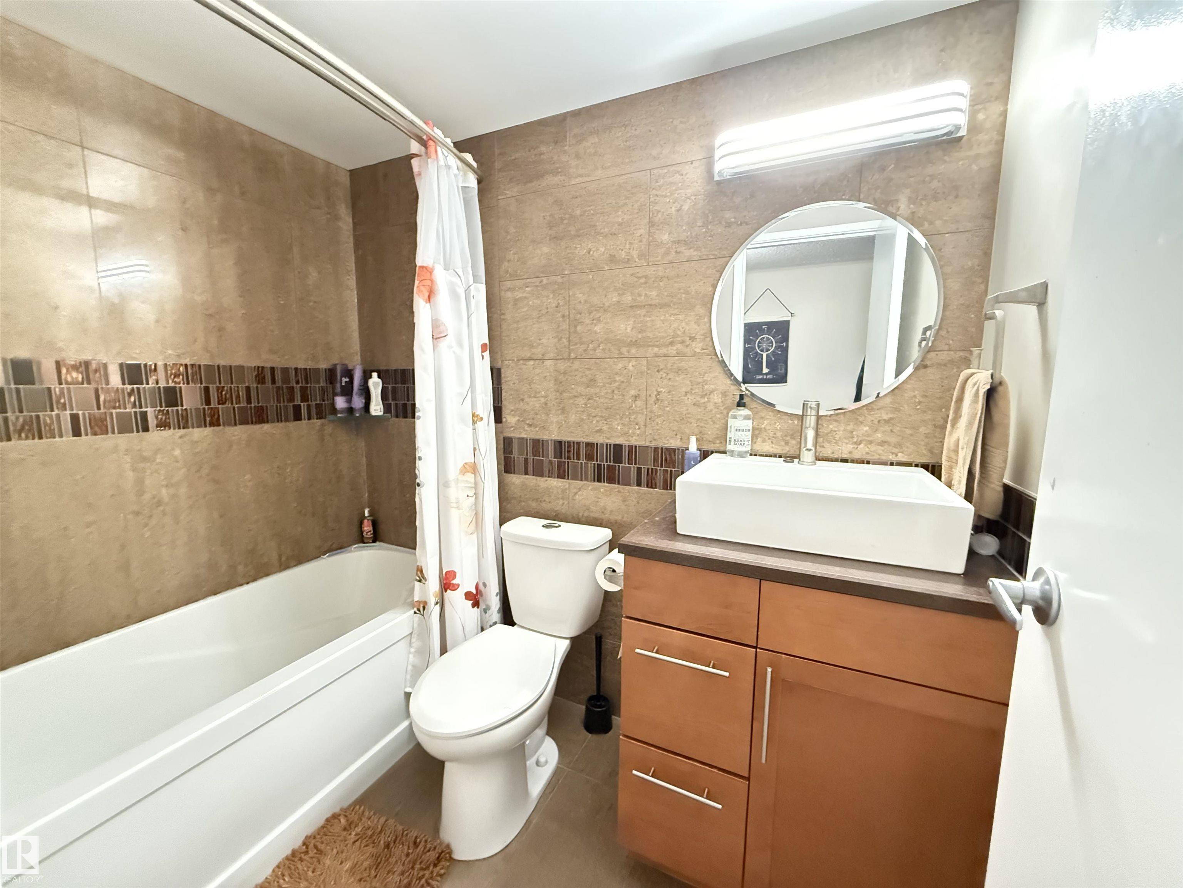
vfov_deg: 85.7
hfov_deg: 102.1
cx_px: 592
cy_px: 444
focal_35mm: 14
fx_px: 478
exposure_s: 1/40
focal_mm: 2.22
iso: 1250
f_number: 2.2
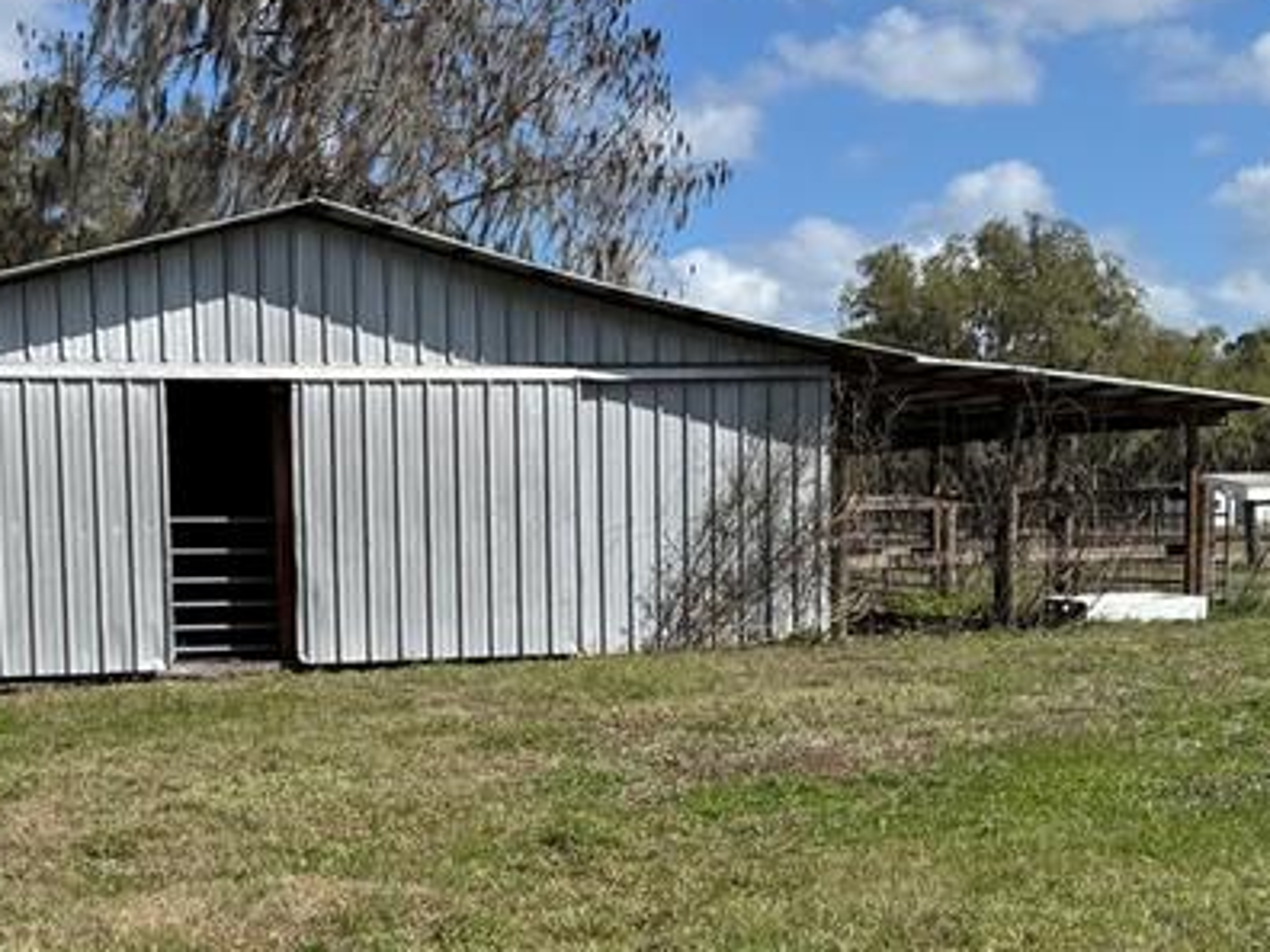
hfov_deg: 30.7
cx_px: 318
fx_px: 2275
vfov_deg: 23.4
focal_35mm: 62
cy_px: 721
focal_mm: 6.76
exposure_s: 1/4950
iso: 80
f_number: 1.78
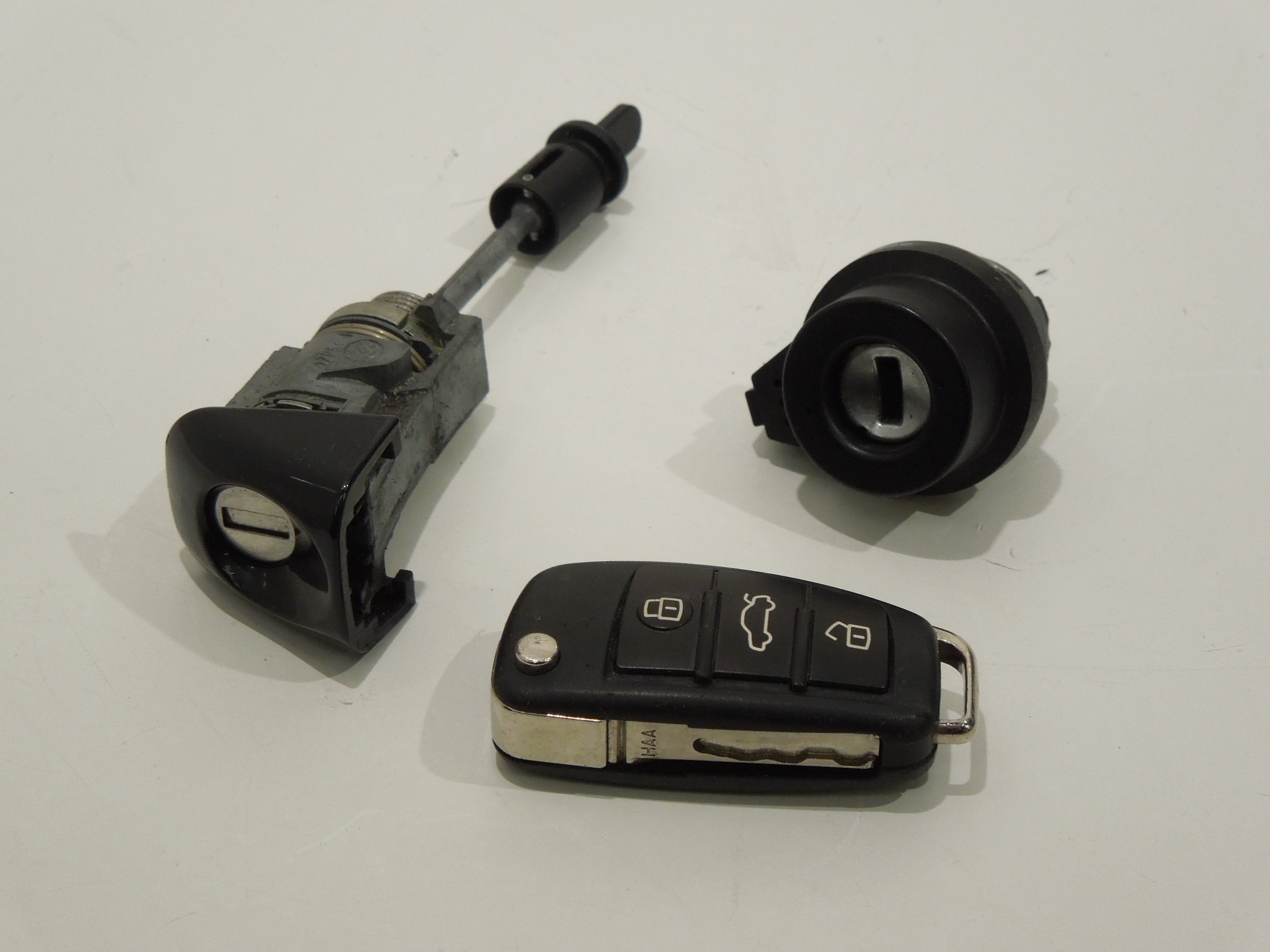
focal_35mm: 106
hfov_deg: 18.5
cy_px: 476
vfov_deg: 14.0
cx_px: 635
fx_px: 3889
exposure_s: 1/50
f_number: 4.7
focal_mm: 19.1
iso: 400
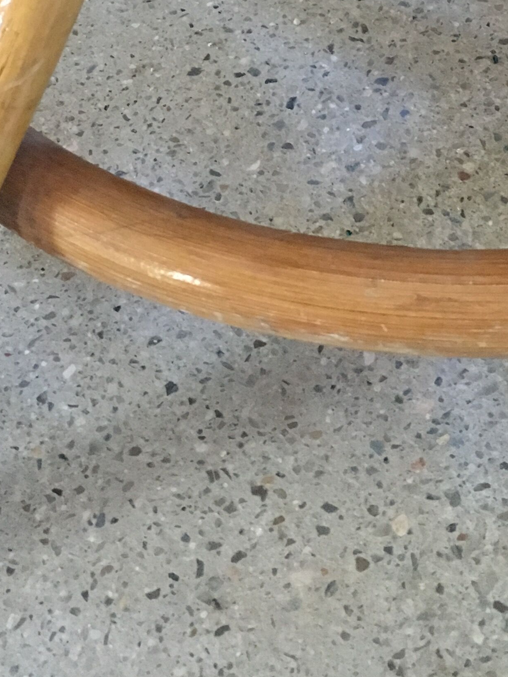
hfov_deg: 20.7
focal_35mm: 71
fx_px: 1389
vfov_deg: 24.8
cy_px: -128
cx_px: 278
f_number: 2.2
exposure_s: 1/17
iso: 400
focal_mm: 4.15
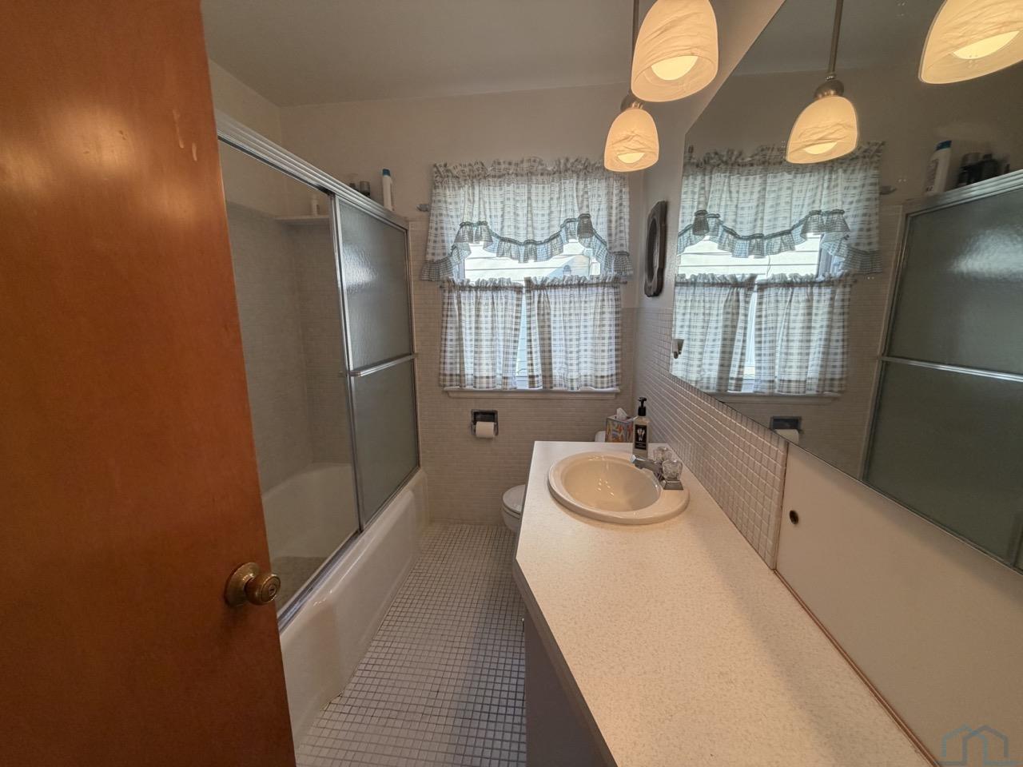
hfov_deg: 102.1
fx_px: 414
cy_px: 384
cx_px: 512
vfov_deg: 85.7
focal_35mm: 14
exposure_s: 1/120
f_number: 2.2
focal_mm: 2.22
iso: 160
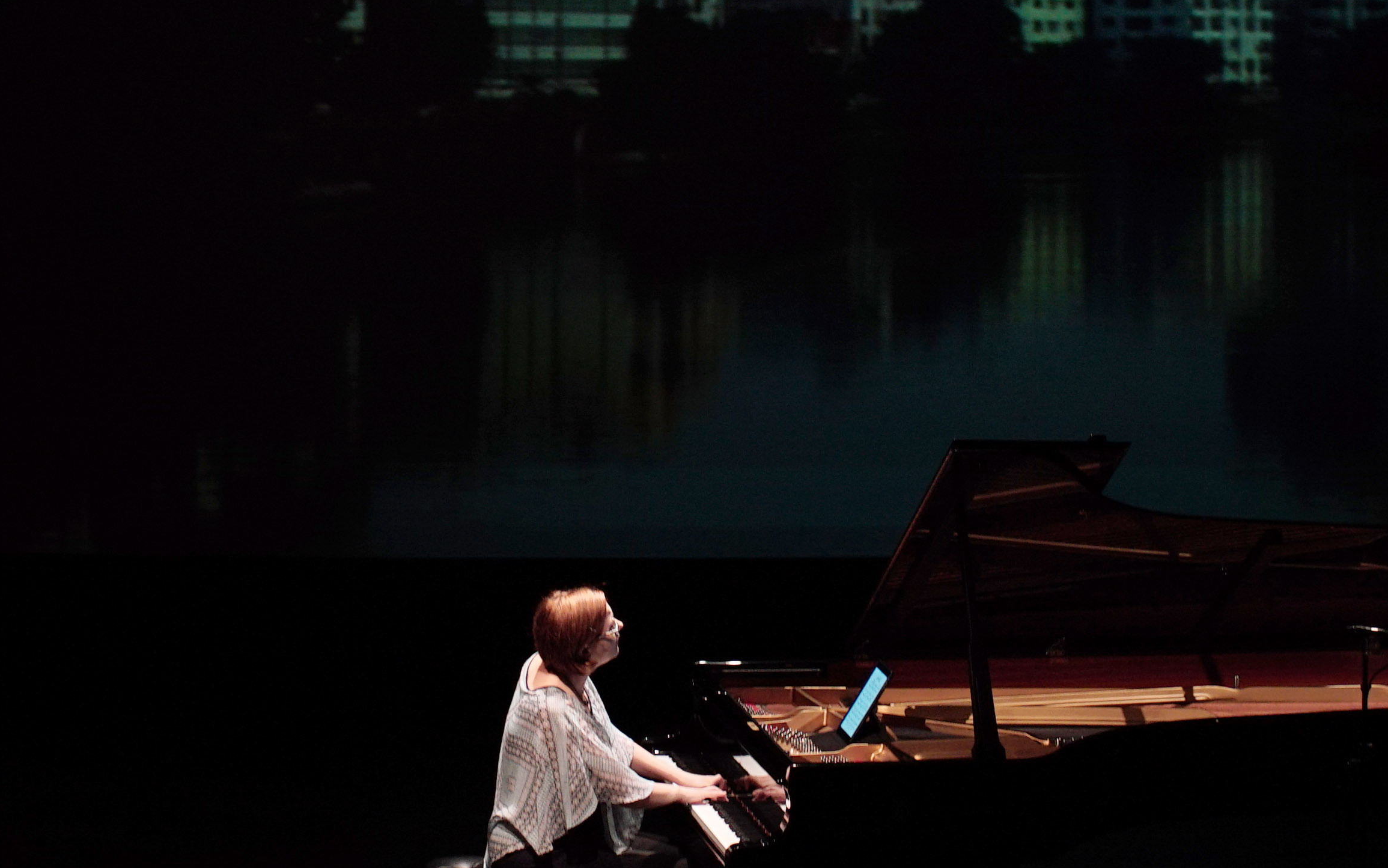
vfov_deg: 10.0
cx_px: 781
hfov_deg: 15.9
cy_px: 152
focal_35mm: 131
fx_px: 4956
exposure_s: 1/80
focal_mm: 70
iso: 500
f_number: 2.8
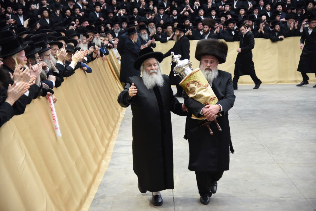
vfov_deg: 19.5
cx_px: 158
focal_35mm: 70
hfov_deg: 28.8
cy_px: 106
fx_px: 614
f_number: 4
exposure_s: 1/160
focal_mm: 70
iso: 1600
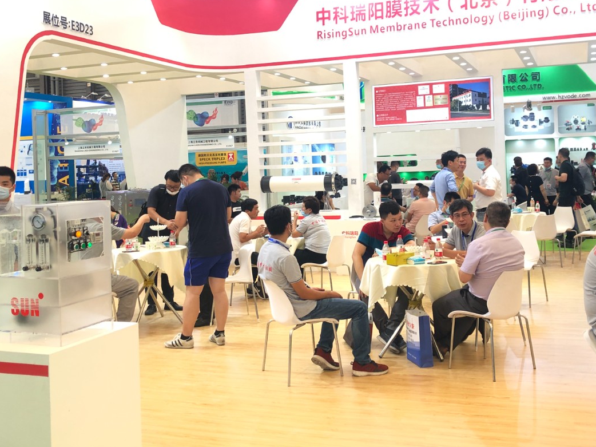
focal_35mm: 43
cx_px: 305
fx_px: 740
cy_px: 171
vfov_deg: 33.4
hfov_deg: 43.9
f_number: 1.8
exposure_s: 1/50
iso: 25
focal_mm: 3.99
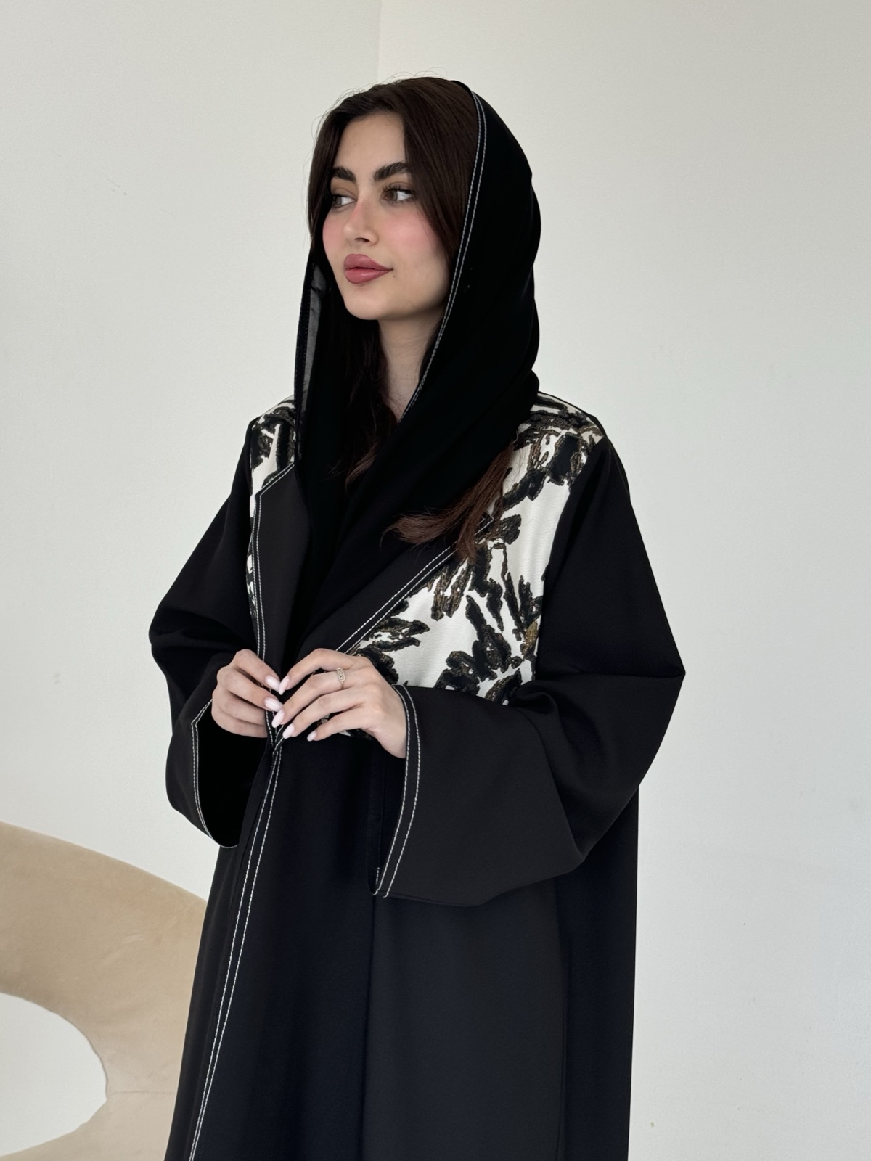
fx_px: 1610
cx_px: 436
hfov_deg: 30.3
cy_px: 580
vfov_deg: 39.7
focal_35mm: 48
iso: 100
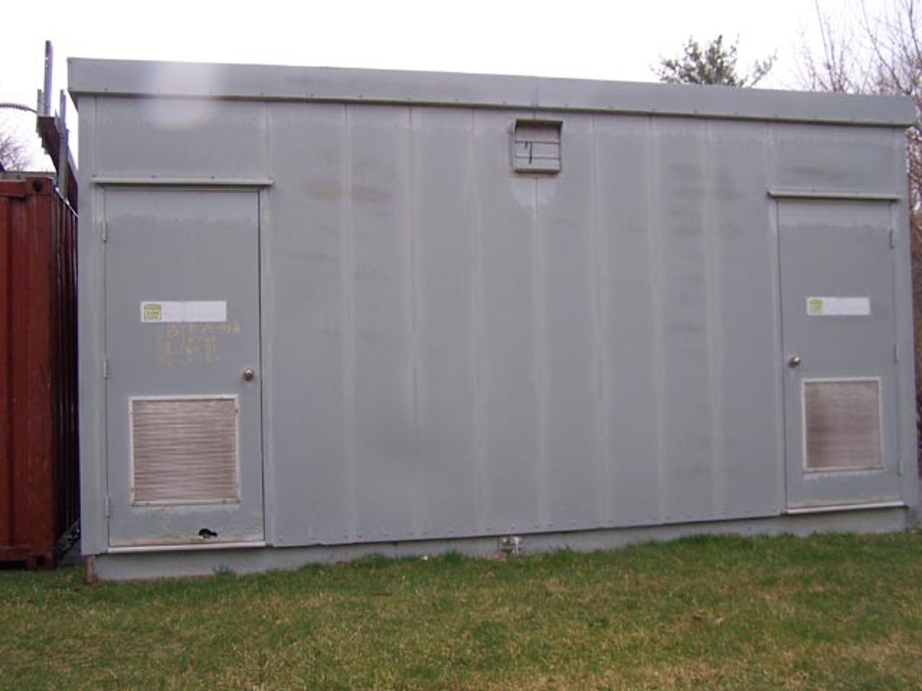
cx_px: 461
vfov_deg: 37.7
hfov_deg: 49.0
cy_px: 346
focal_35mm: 38
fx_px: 1012
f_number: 2.8
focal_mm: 6.3
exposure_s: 1/125
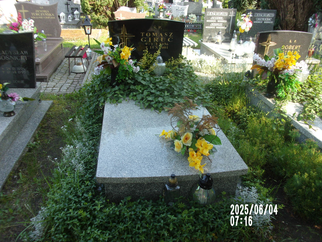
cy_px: 121
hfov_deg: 63.4
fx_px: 260
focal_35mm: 28
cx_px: 161
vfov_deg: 49.7
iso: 80
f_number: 3.9
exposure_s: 1/105
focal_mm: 5.1
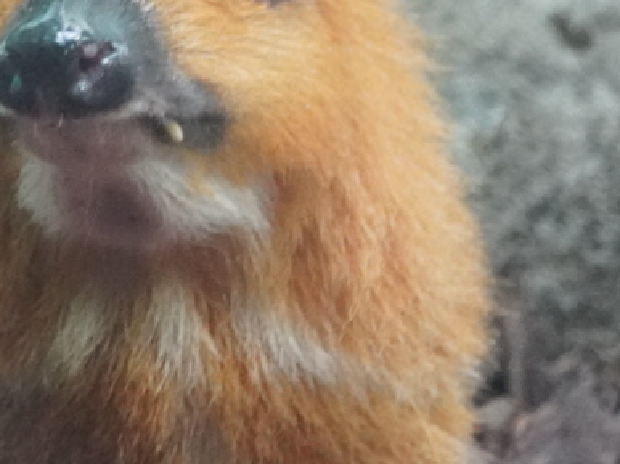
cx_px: -332
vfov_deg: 1.8
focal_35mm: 816
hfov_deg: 2.4
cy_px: 162
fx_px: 14606
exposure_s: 1/125
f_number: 5.6
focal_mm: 135
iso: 6400
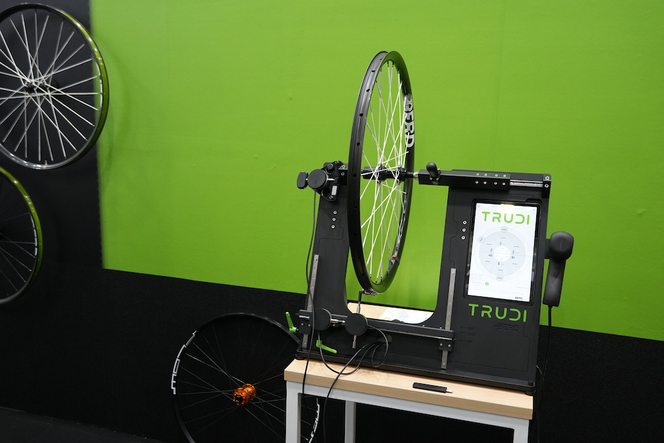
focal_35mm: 33
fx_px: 609
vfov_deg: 40.0
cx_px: 332
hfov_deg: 57.2
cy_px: 222
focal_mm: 22
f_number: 4
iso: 1250
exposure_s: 1/160
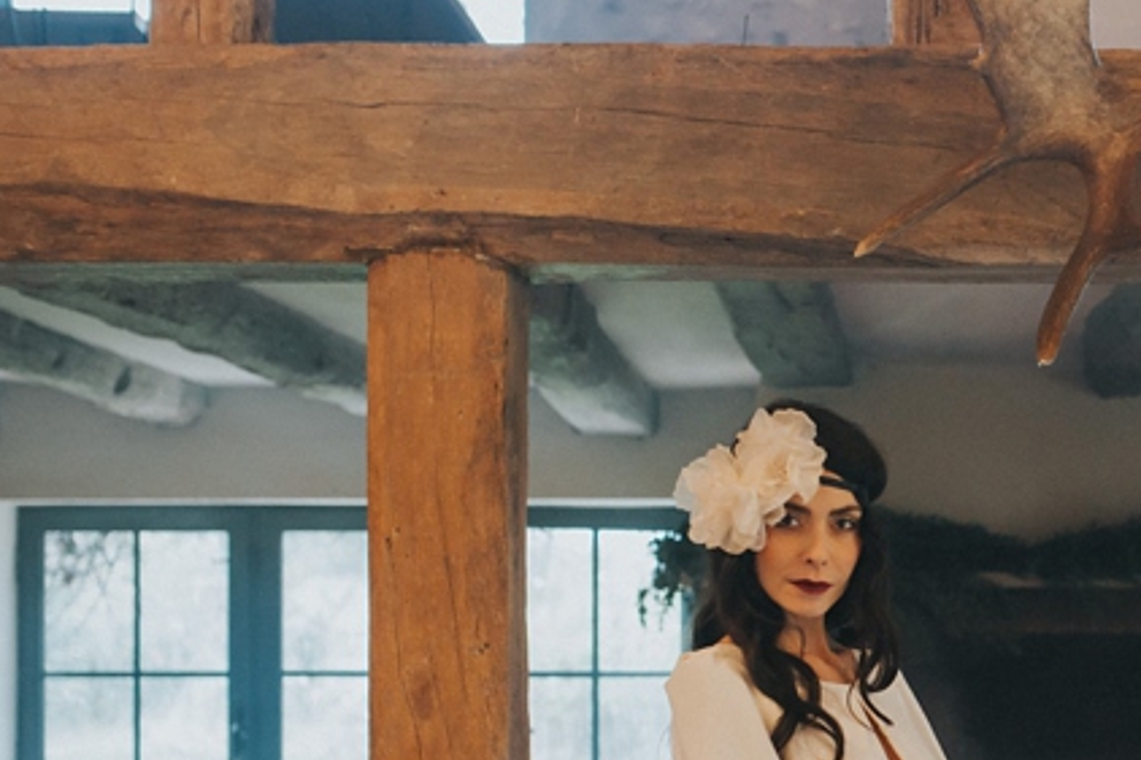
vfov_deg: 16.3
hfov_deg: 23.5
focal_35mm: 83
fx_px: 2629
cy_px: 664
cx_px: 1119
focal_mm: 35
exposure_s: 1/100
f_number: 2.2
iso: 2000
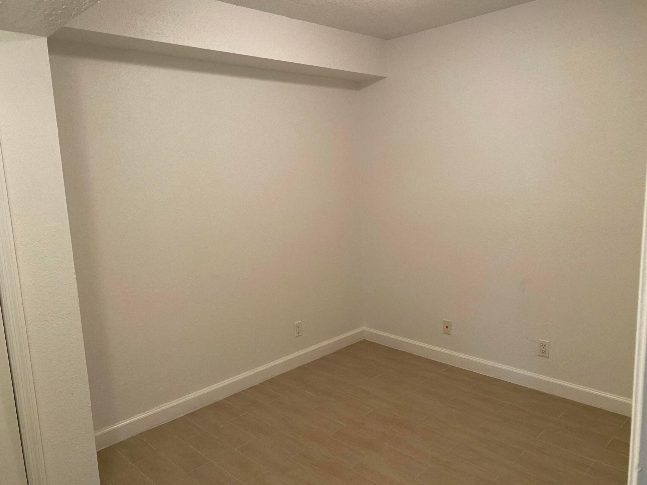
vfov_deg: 53.1
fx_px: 486
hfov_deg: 67.3
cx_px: 324
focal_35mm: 26
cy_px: 242
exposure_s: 1/60
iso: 160
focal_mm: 4.25
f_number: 1.8
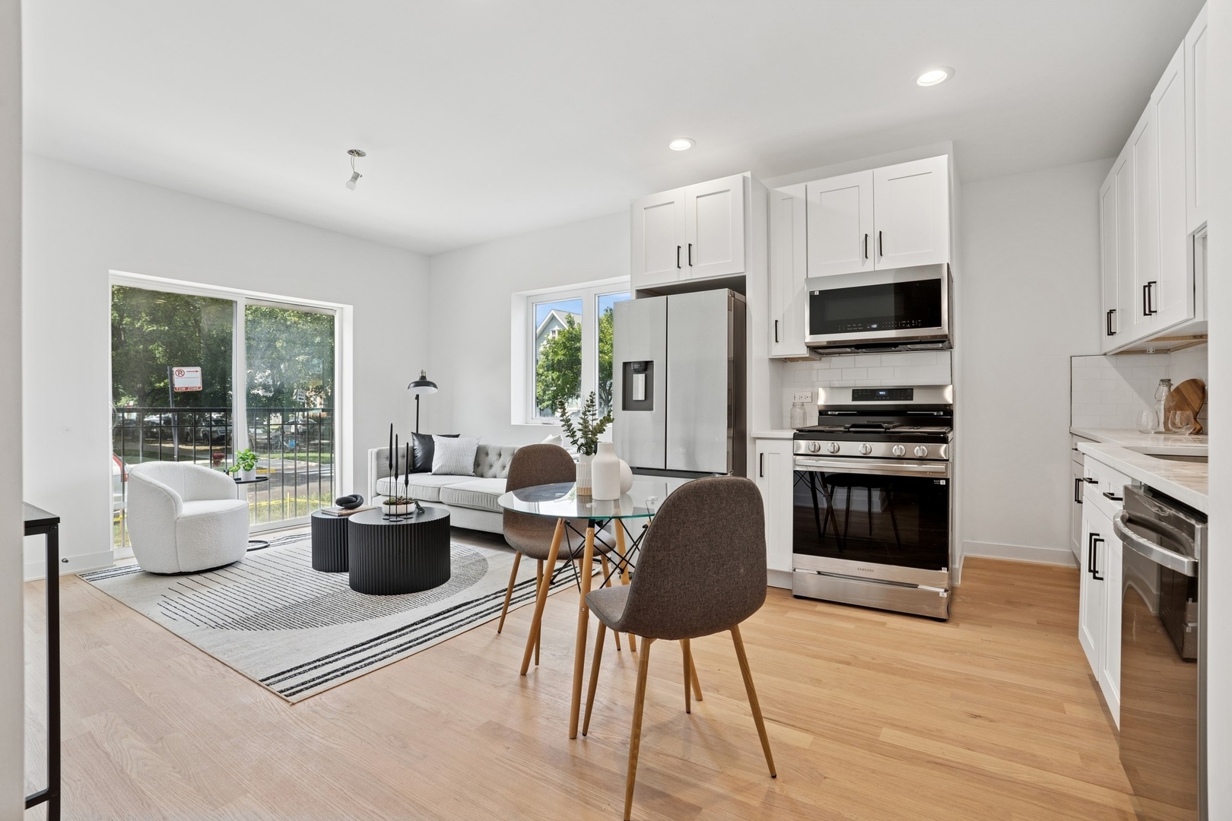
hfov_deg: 96.7
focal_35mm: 16
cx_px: 616
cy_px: 410
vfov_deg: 73.7
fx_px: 548
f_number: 8
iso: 200
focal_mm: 16
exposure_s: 1/40
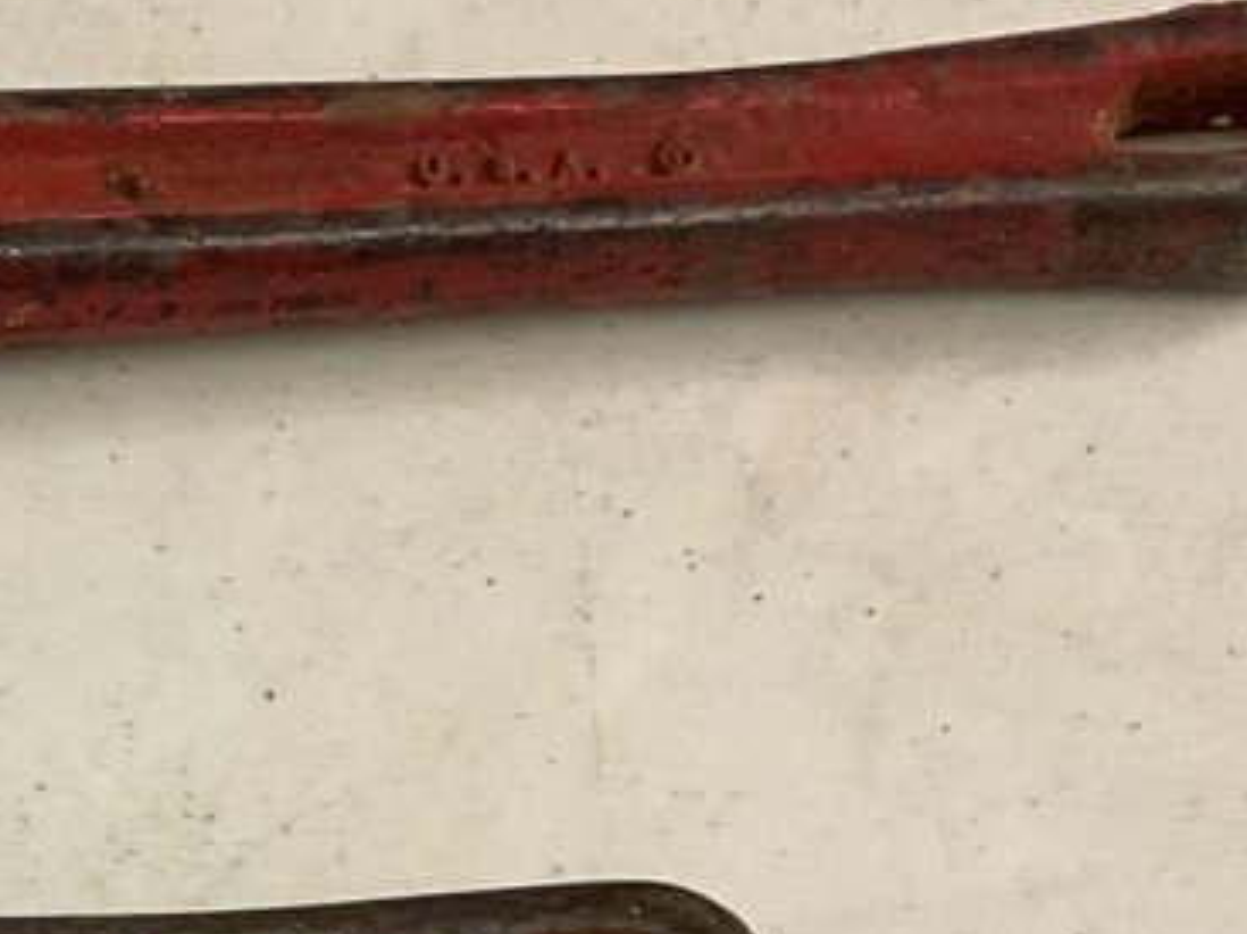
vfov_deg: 12.1
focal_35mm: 120
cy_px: 1116
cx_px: -588
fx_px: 4320
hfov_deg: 15.3
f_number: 1.8
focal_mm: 3
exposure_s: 1/60
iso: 200
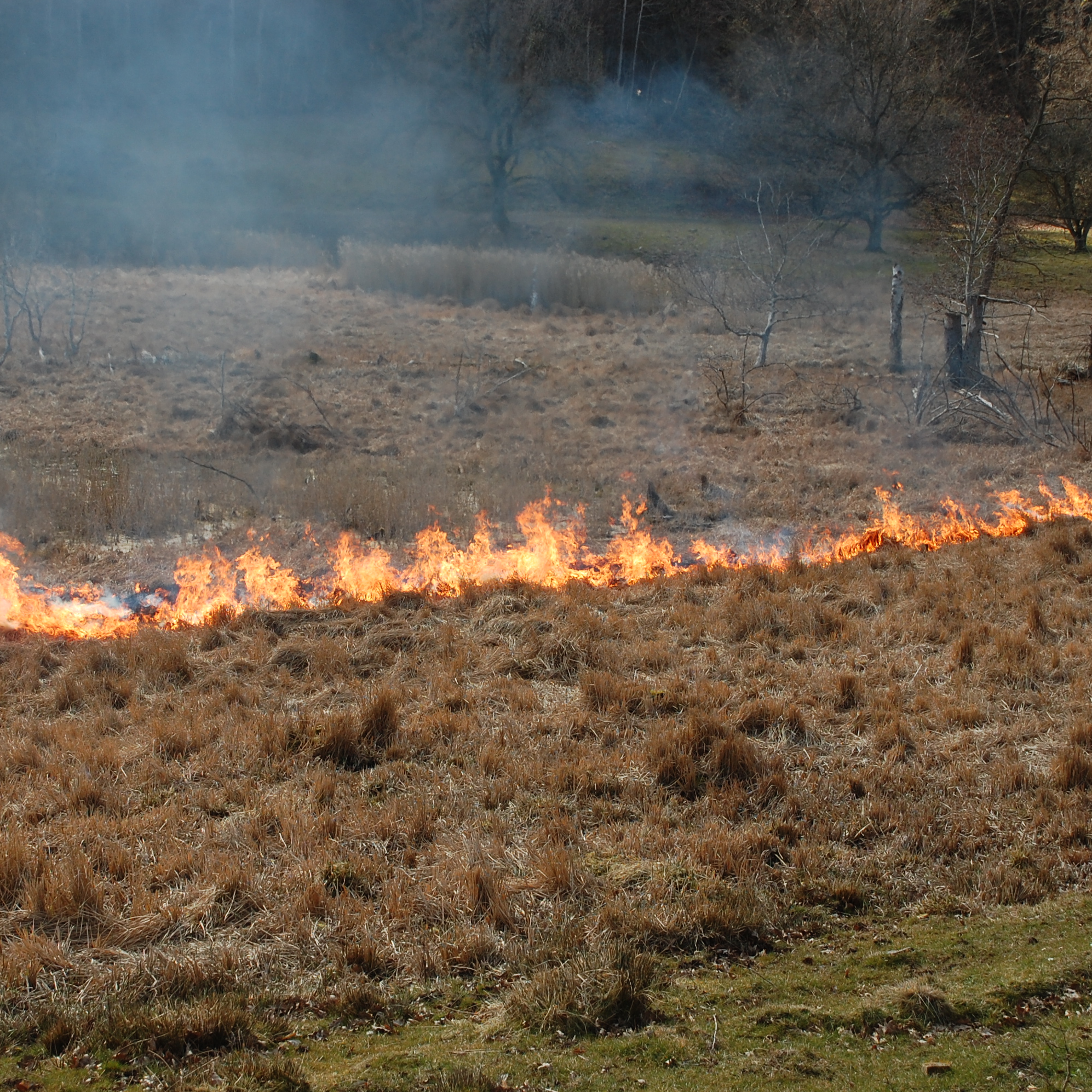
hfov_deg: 23.6
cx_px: 459
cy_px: 547
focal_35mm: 73
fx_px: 2605
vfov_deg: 23.7
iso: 200
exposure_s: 1/200
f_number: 7.1
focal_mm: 38
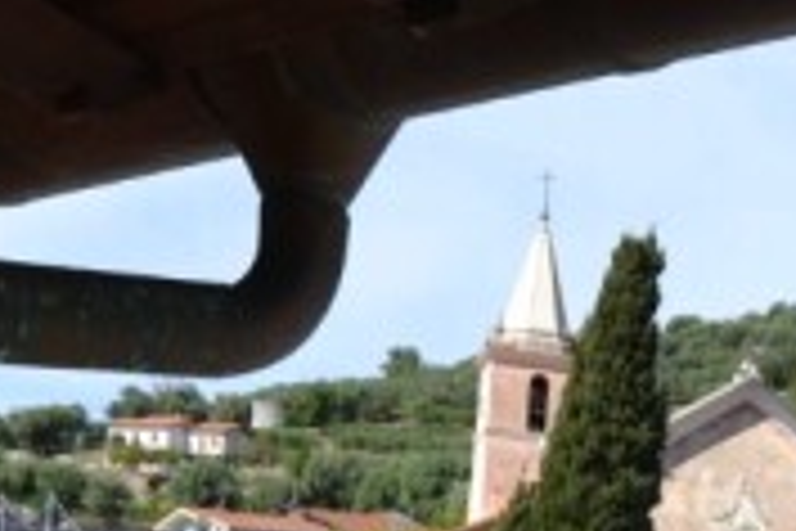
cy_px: 691
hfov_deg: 24.0
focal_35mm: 78
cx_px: 904
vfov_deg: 16.5
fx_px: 1727
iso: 100
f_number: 7.1
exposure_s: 1/200
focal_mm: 11.5
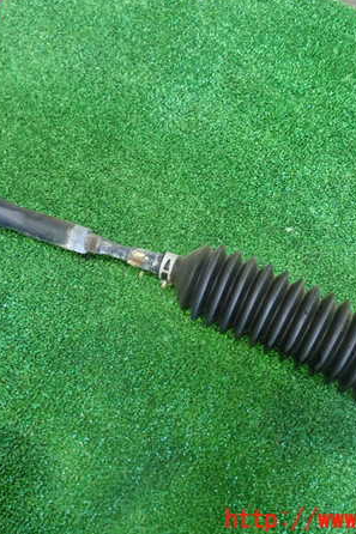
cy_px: 266
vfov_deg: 46.4
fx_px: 623
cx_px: 137
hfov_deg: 31.7
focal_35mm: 42
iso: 640
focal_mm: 5.4
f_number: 2.3
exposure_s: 1/30
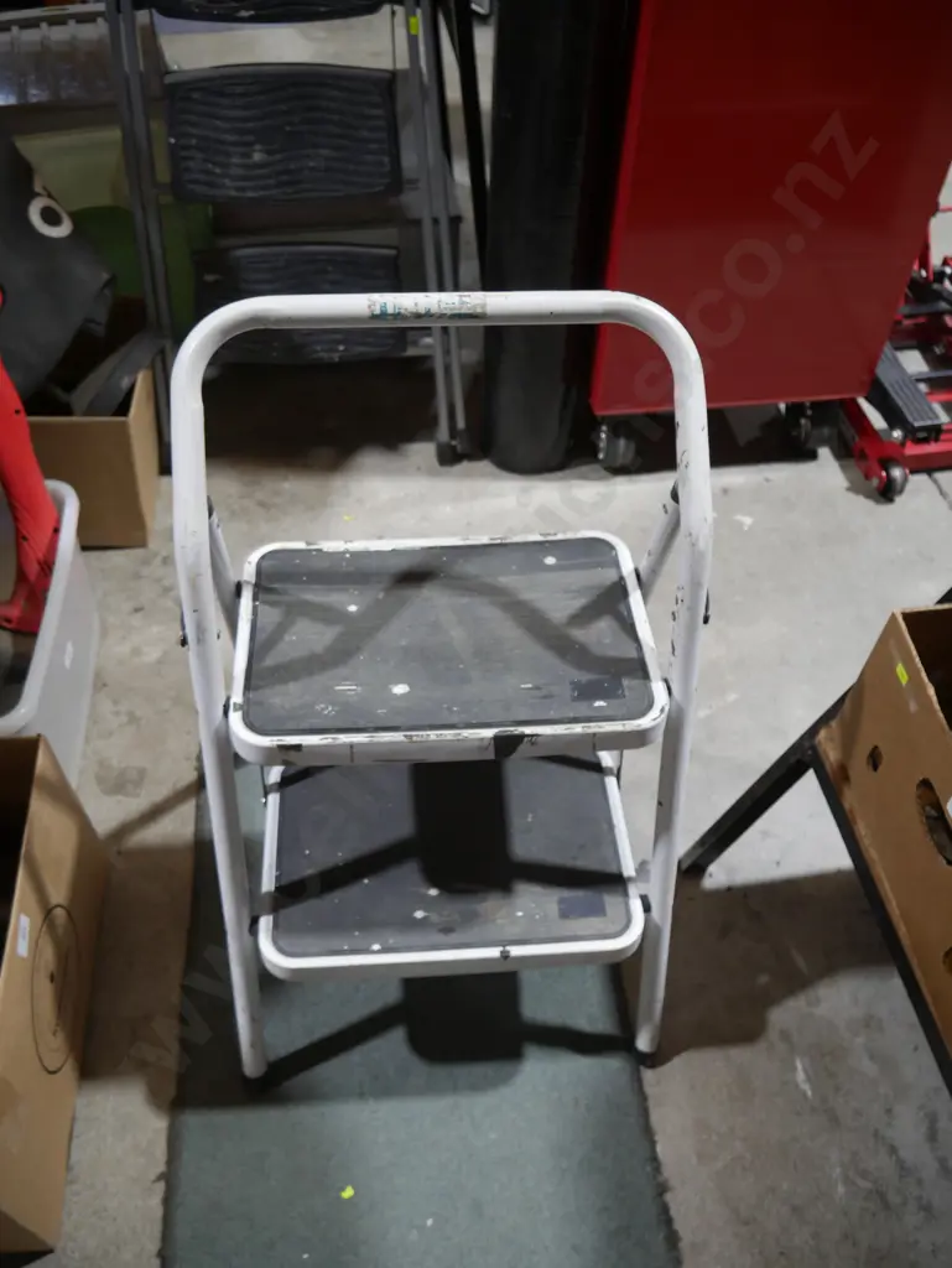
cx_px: 476
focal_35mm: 28
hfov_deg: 49.8
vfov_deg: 63.4
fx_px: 1026
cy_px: 634
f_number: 3.5
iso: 400
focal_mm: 14
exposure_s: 1/60
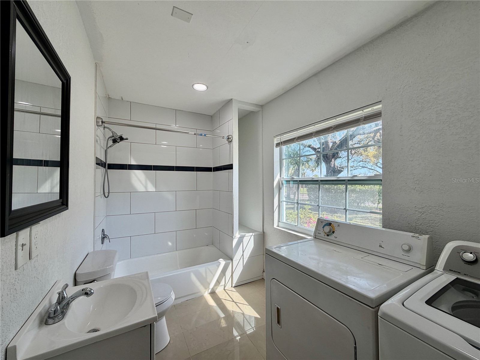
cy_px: 180
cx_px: 240
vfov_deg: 85.7
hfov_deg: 102.1
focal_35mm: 14
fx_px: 194
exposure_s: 1/167
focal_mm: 2.22
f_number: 2.2
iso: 40
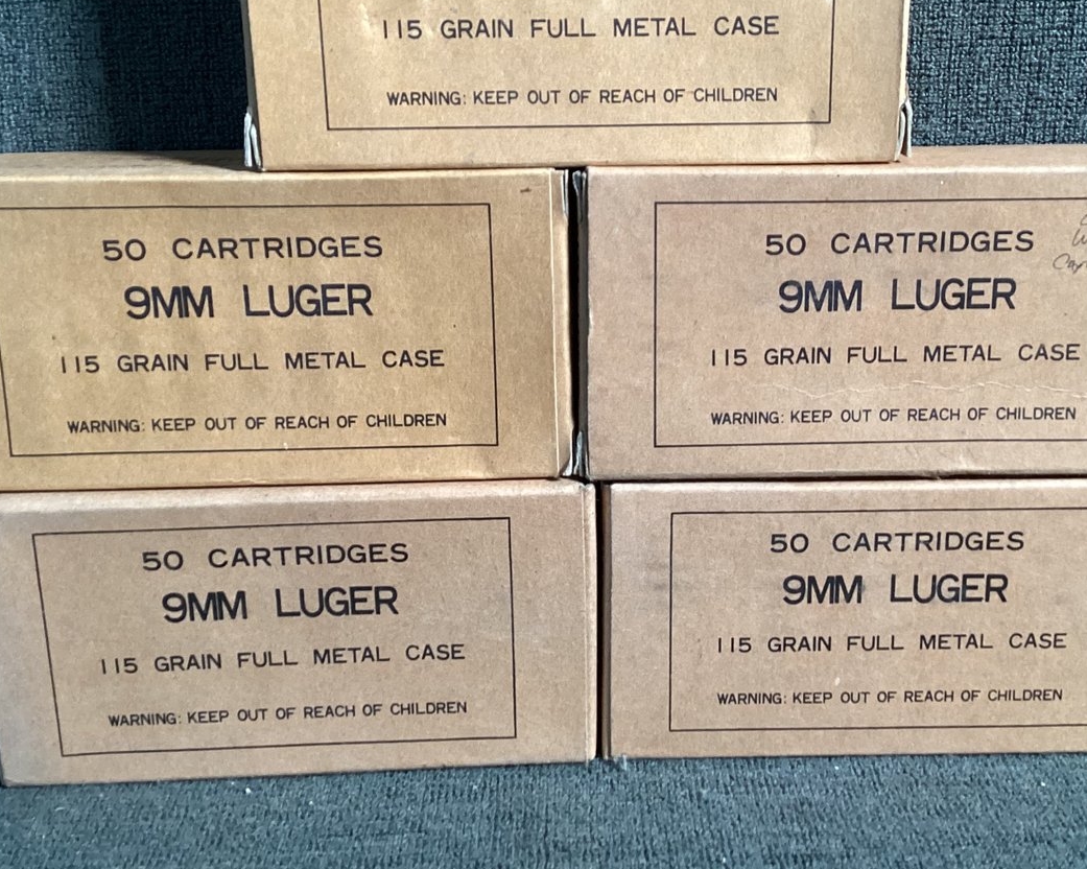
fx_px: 1415
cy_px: 316
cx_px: 635
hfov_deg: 41.9
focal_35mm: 44
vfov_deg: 33.9
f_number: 2.4
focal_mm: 3.3
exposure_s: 1/60
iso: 200
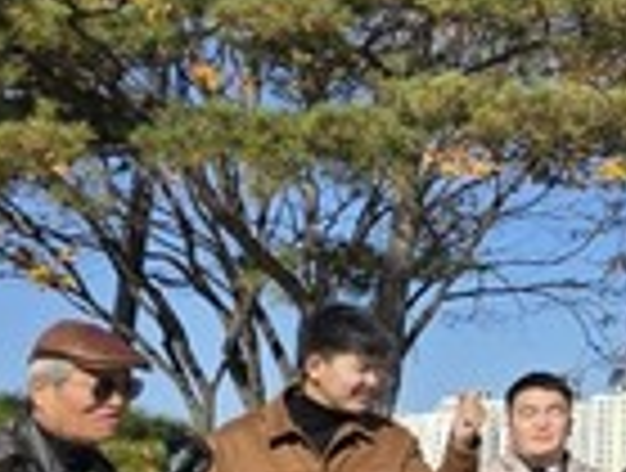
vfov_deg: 15.0
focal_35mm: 99
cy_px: 153
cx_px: 1135
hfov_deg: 16.5
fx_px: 1795
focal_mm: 6.3
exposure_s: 1/1005
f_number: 1.7
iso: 12
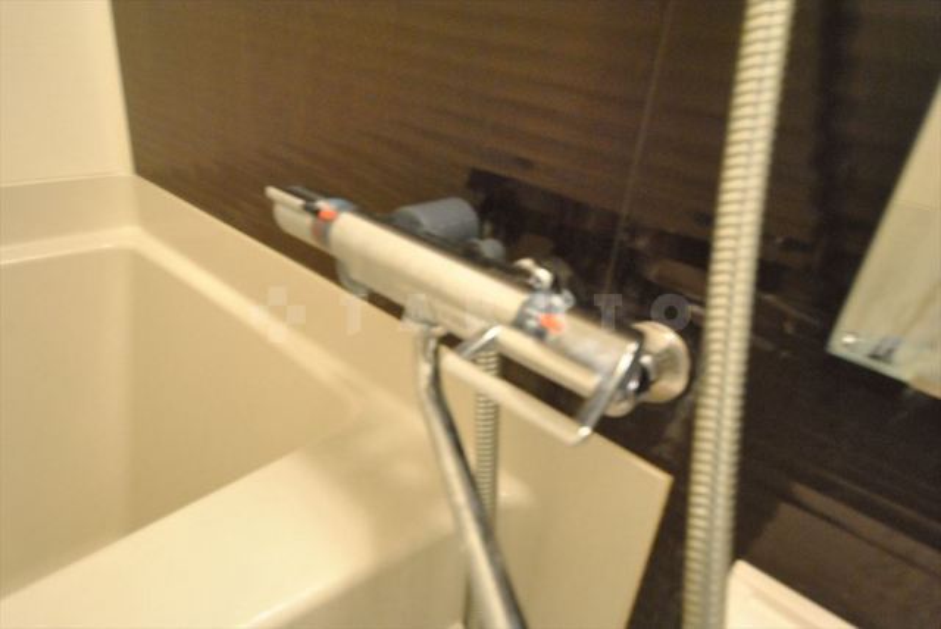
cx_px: 470
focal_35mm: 24
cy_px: 314
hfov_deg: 73.7
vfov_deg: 53.2
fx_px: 628
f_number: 5.6
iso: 1600
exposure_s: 1/10
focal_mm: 16
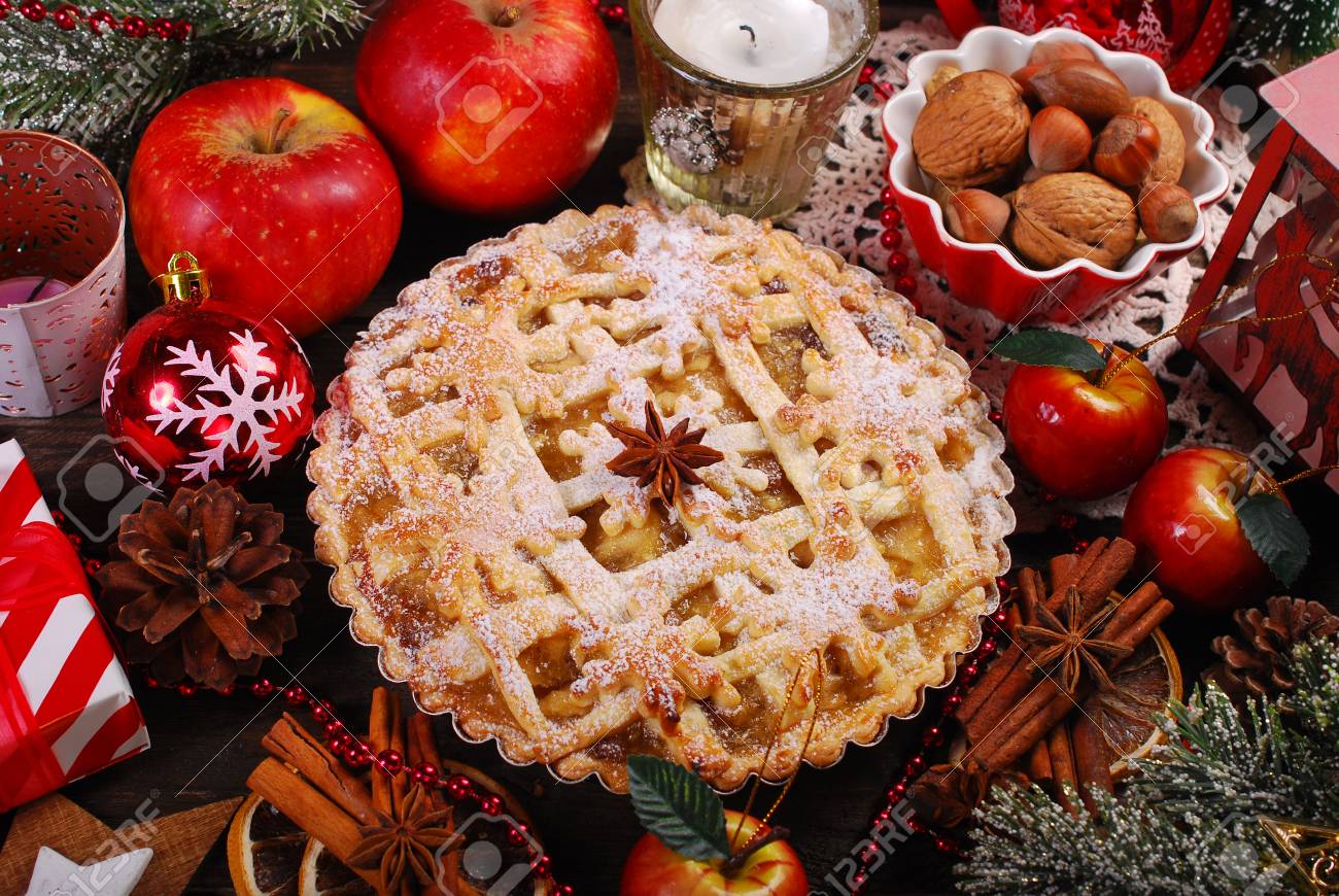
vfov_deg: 22.7
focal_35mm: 60
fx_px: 2234
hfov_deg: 33.4
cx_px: 670
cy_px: 448
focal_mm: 40
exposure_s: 1/160
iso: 160
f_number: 8
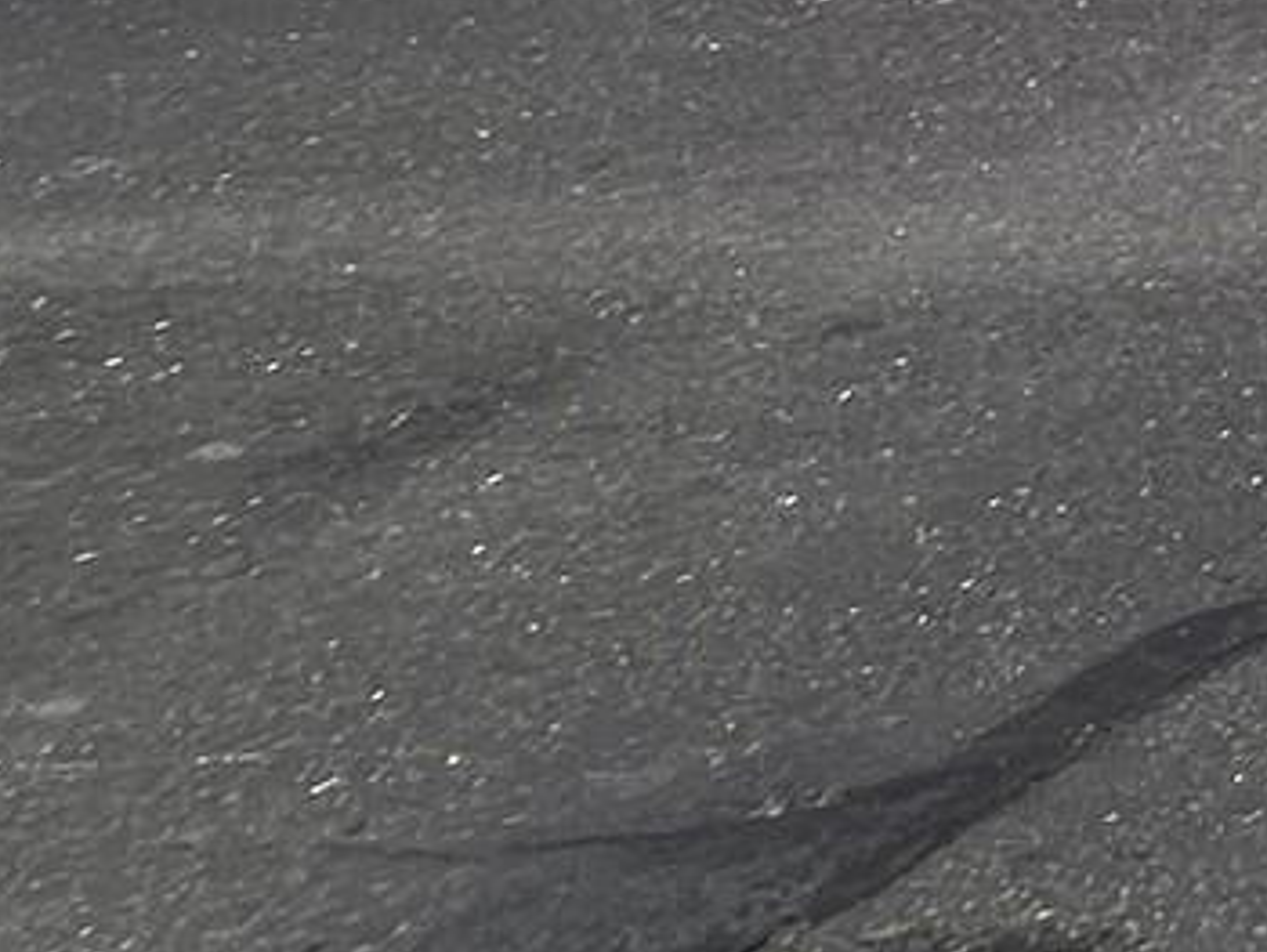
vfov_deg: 11.9
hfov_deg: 12.6
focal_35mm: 76
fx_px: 2784
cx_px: 3544
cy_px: -1766
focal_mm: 1.57
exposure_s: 1/847
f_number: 1.8
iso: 32
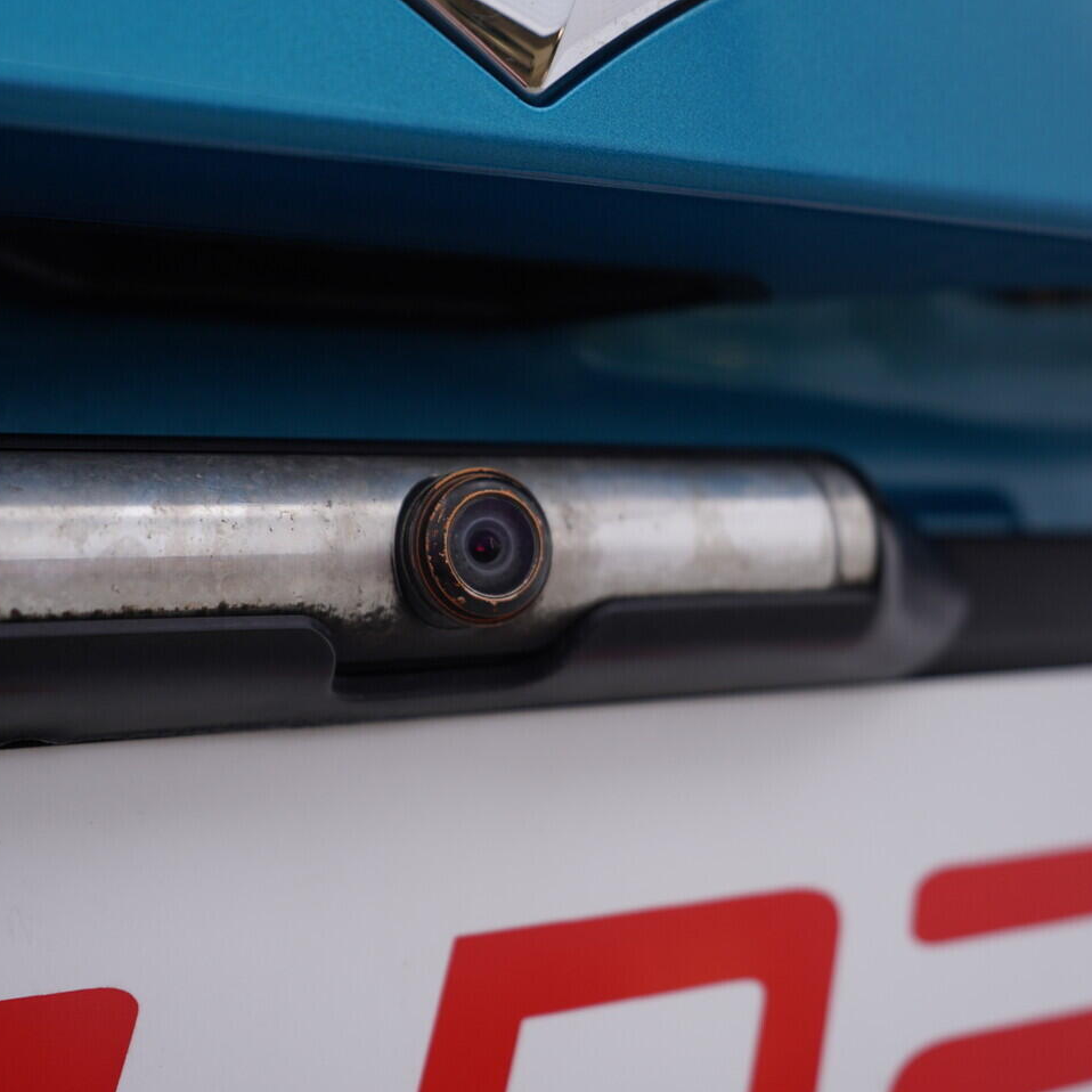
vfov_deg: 36.8
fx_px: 1642
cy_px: 546
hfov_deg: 36.8
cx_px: 512
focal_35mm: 46
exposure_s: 1/80
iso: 125
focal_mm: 24
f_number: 4
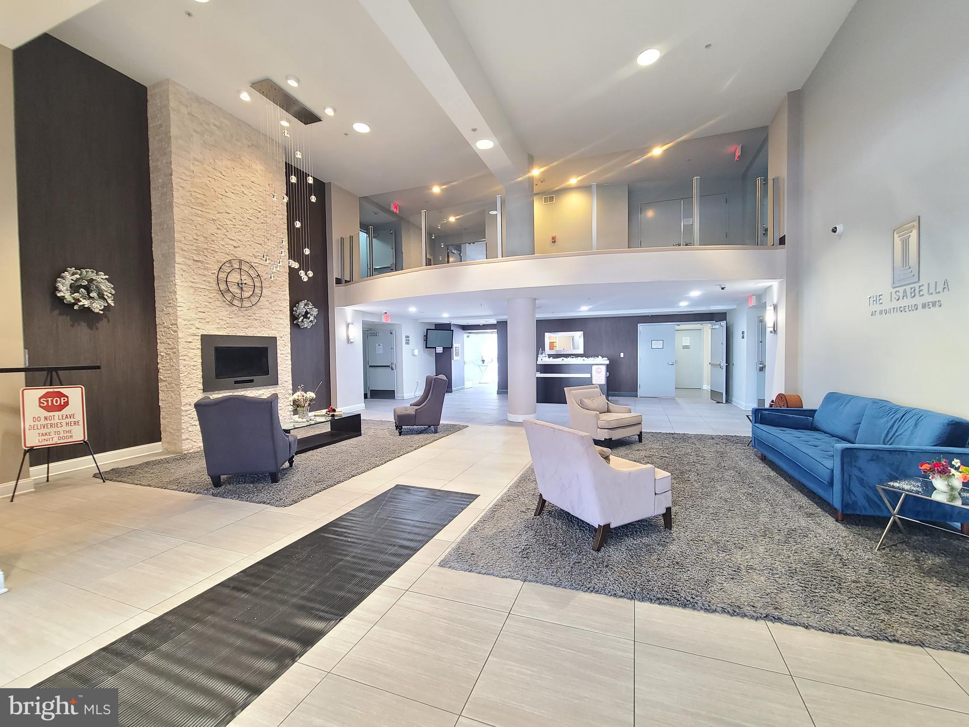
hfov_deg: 106.2
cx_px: 484
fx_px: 364
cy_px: 364
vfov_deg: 89.9
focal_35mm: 13
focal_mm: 2.2
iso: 400
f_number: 2.2
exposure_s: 1/30
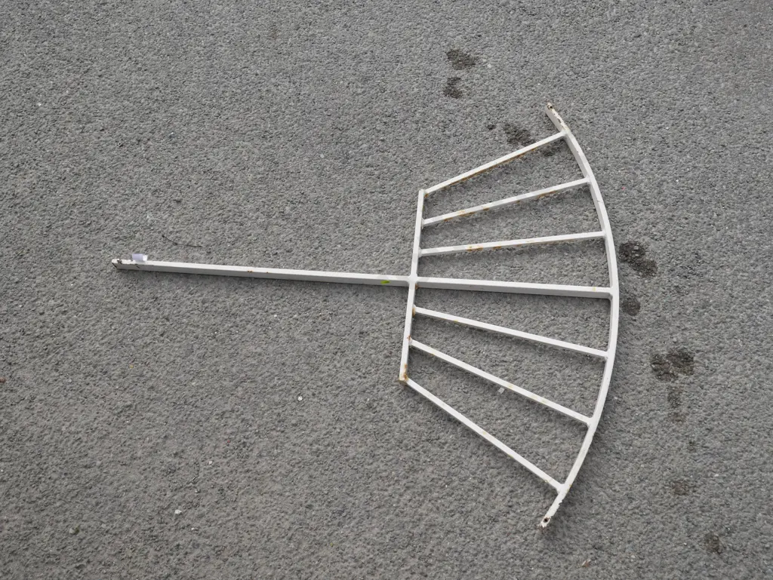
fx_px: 715
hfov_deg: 56.8
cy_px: 290
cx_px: 386
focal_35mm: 32
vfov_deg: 44.2
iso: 200
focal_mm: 16
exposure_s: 1/400
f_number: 7.1
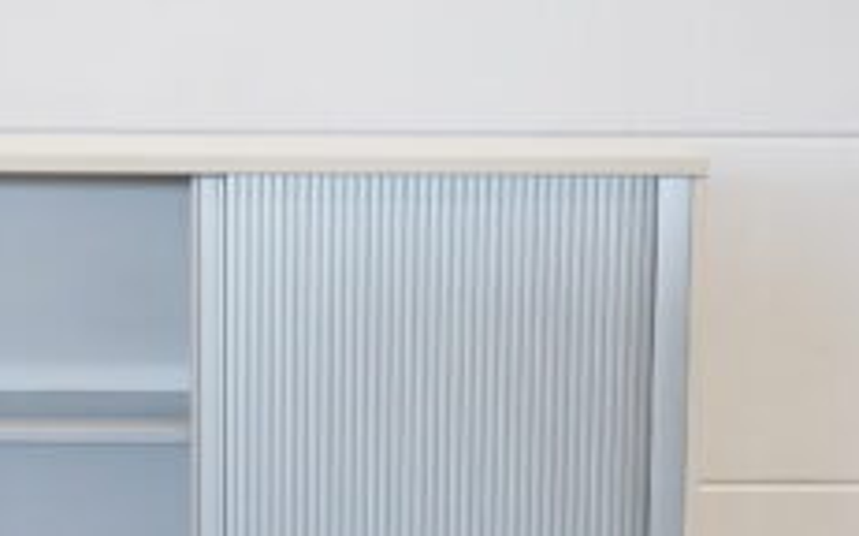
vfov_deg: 10.6
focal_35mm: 122
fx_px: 2854
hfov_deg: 17.1
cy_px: 525
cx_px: 249
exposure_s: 1/125
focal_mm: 46
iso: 5000
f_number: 7.1
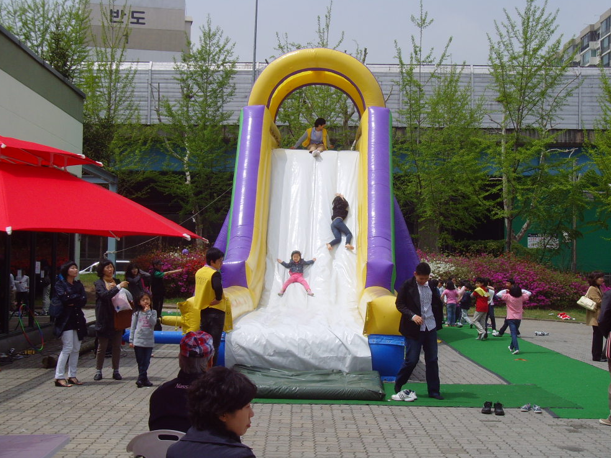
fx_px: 918
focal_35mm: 52
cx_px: 308
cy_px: 234
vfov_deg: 28.0
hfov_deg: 36.8
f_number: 6.7
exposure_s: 1/500
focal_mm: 8.8
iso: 80
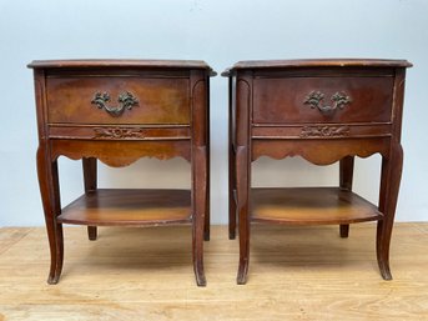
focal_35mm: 29
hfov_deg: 61.7
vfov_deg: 48.2
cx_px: 214
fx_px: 358
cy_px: 160
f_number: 1.8
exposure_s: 1/60
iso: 80
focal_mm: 3
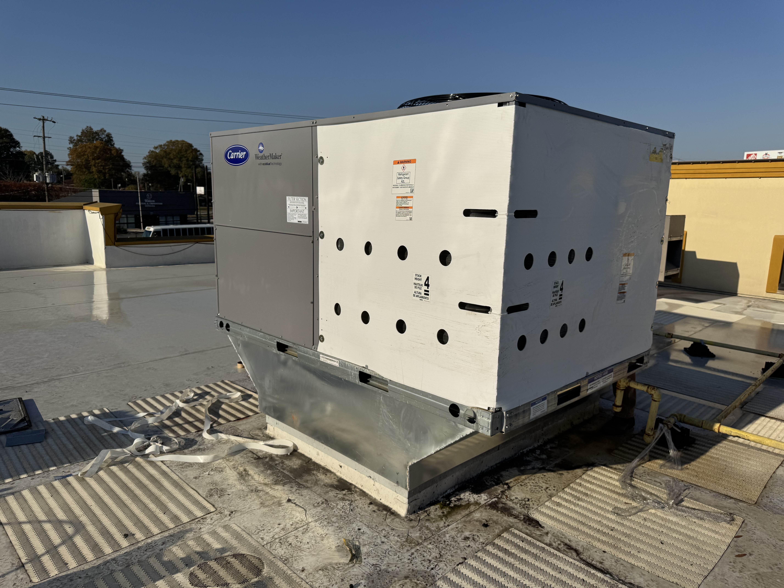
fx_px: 544
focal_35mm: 24
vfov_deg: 56.8
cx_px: 392
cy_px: 294
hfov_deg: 71.6
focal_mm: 6.76
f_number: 1.78
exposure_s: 1/12346
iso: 64
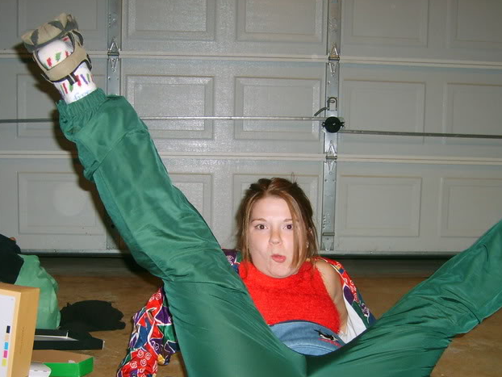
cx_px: 241
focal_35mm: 45
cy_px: 239
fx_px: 653
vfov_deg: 32.0
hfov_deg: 42.1
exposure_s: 1/30
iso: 123
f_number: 2.8
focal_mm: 5.8
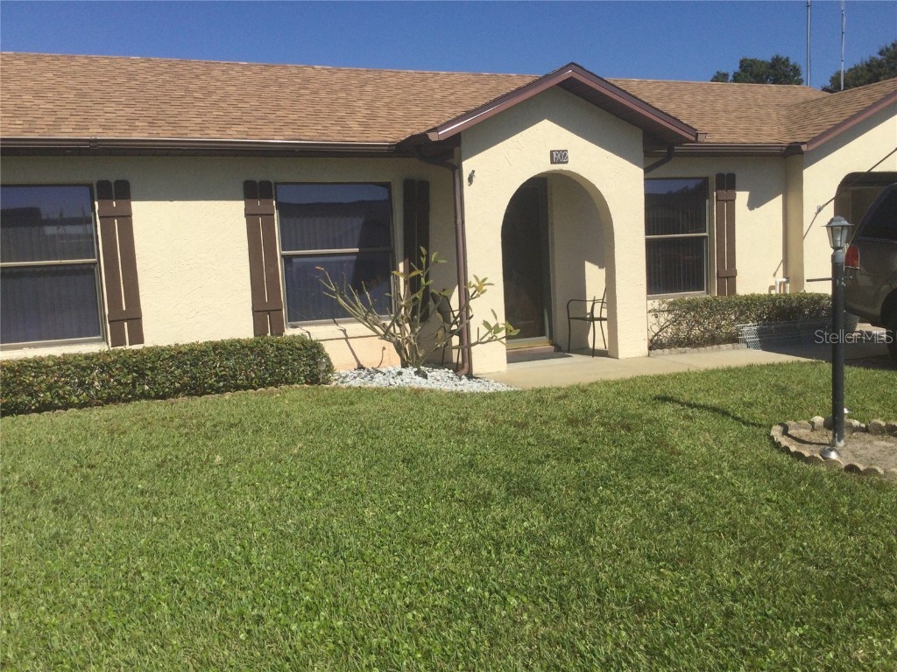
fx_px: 803
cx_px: 448
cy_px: 336
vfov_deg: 45.4
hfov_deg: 58.4
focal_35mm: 31
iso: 25
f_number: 2.4
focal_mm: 3.3
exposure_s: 1/2717
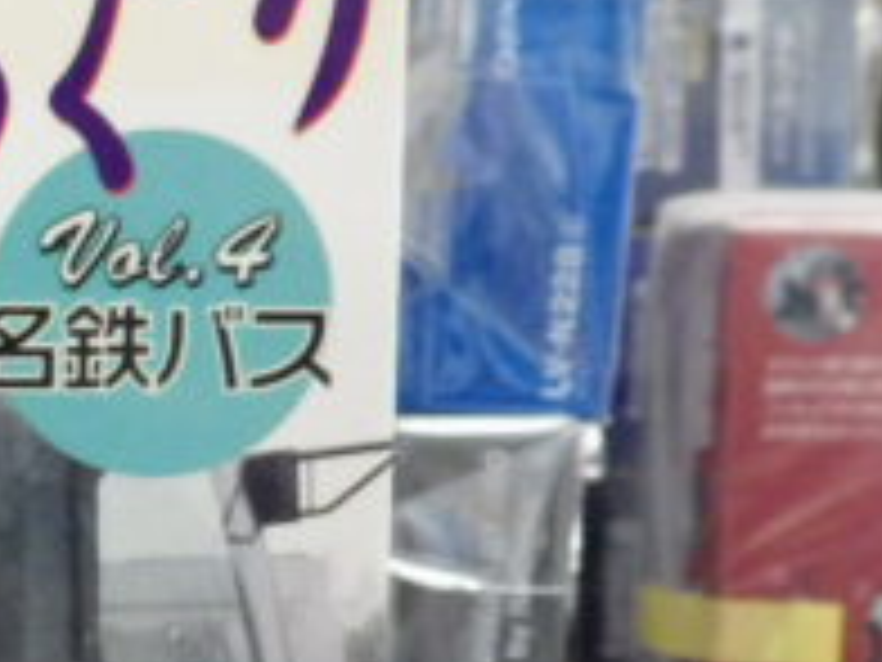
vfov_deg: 13.1
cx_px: -450
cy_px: 694
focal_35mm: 111
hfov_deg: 16.2
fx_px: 2828
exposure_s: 1/40
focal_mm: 6.2
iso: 800
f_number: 3.4
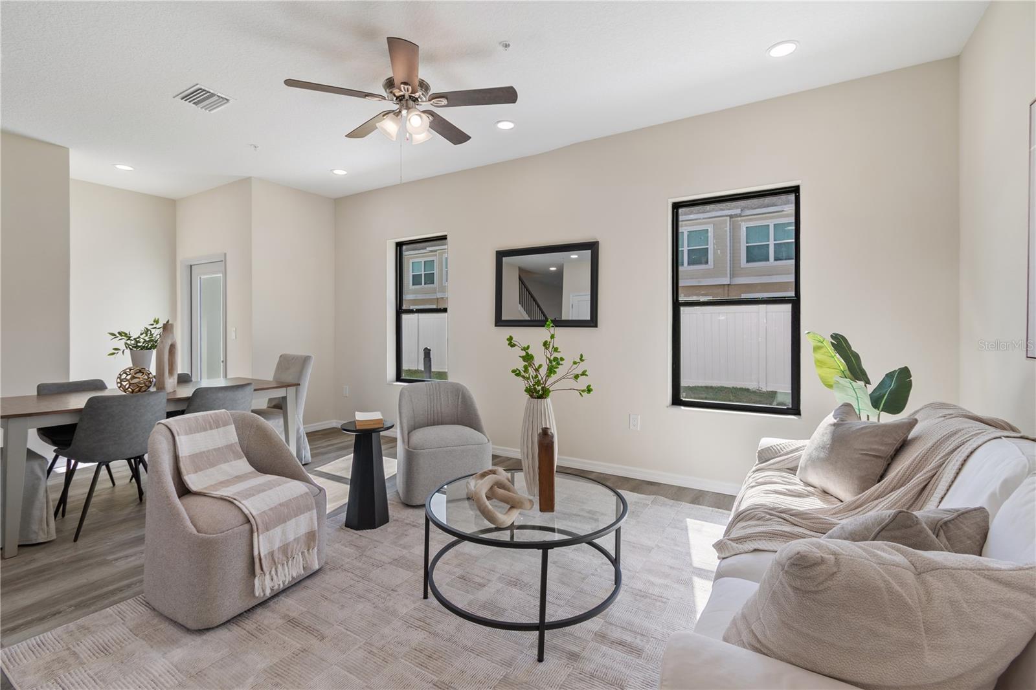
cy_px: 345
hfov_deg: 100.4
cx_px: 518
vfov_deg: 77.3
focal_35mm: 15
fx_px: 432
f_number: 7.1
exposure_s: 1/25
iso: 100
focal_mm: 10
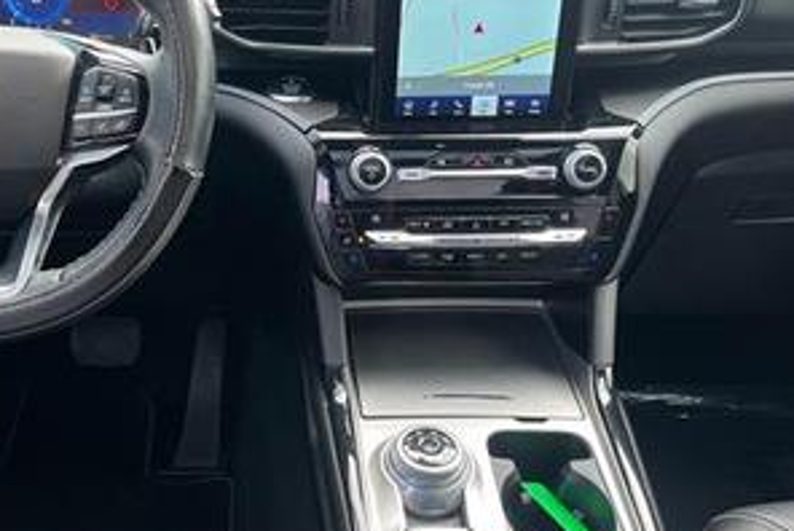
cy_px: 306
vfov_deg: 29.3
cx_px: 220
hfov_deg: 41.7
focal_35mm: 46
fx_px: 1016
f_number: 1.6
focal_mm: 5.1
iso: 125
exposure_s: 1/100
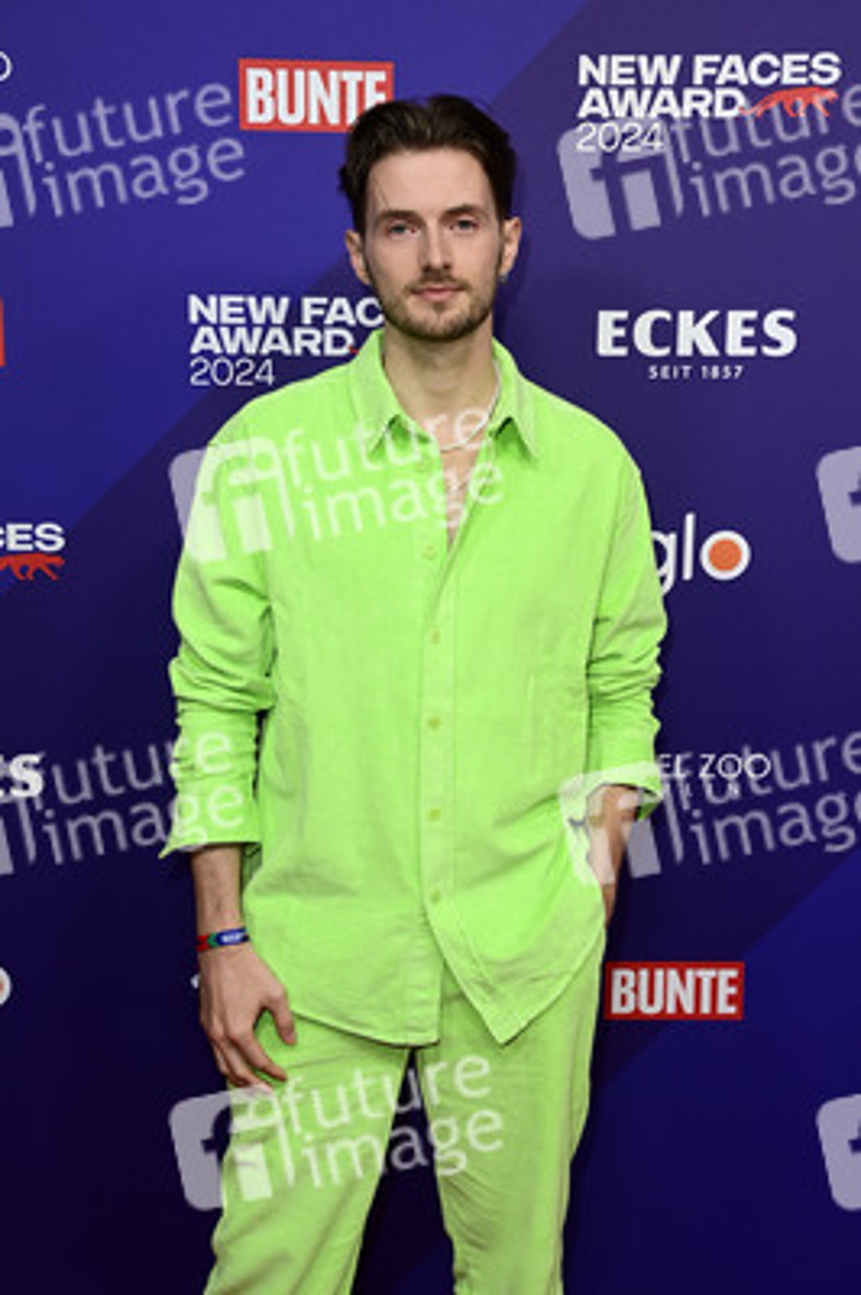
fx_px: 1653
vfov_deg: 42.8
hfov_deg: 29.2
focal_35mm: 46
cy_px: 648
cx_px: 430
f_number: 6.3
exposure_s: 1/250
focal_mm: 46
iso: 800
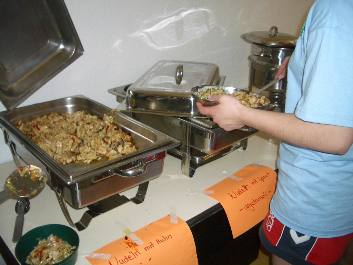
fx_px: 357
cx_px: 176
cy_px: 132
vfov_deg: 40.7
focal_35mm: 35
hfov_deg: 52.6
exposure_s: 1/60
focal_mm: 5.8
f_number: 2.6
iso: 100
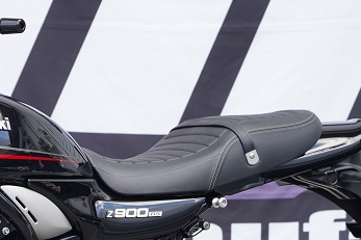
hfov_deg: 3.9
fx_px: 5362
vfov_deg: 2.6
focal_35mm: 535
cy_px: 225
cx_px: 16
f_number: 5.6
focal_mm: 206
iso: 320
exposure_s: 1/250
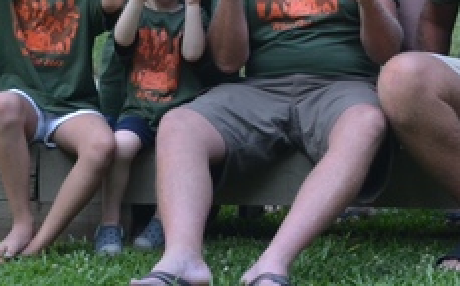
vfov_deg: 9.0
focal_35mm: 143
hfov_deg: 14.5
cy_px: -73
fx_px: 1791
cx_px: 384
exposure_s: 1/100
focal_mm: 30
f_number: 5
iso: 400
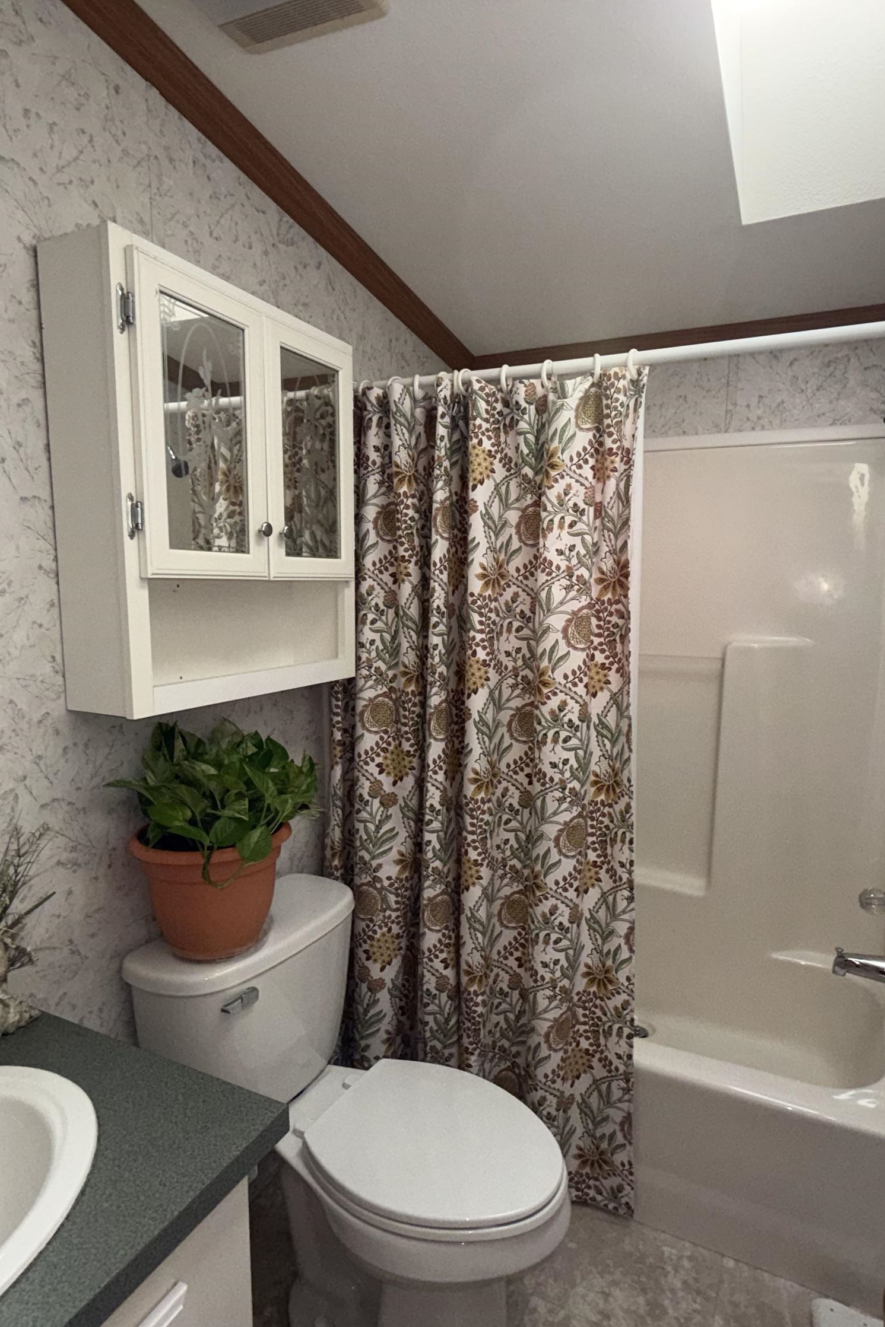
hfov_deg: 61.8
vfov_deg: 84.0
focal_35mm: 20
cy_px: 680
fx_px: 738
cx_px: 475
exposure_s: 1/122
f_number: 2.2
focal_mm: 2.22
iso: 80
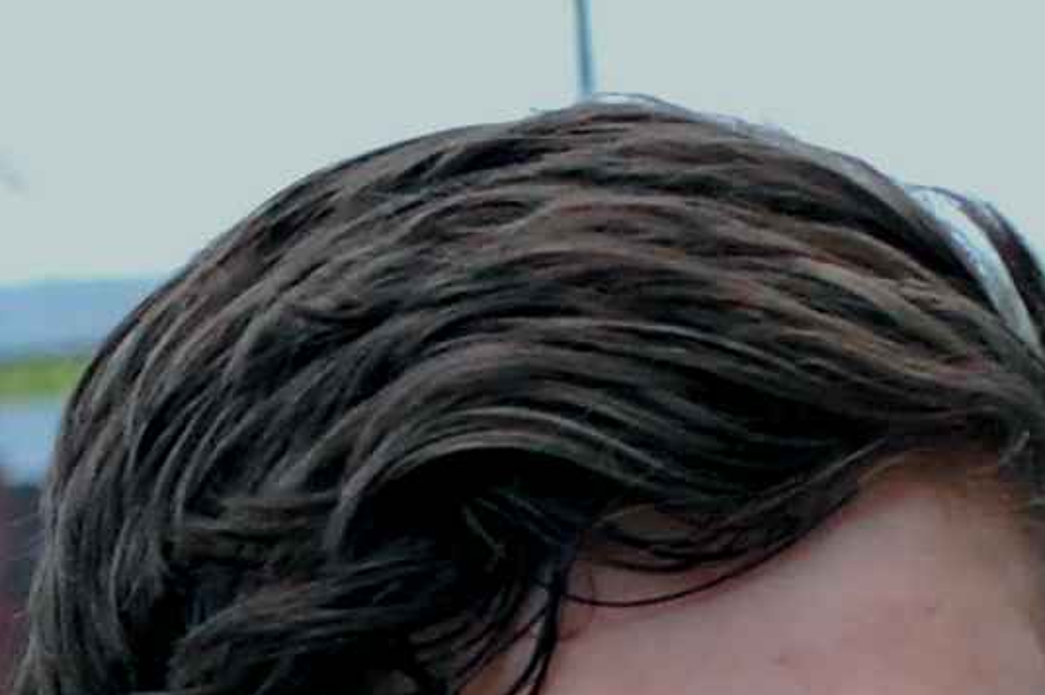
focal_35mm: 402
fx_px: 11674
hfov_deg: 5.1
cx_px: 1453
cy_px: 1598
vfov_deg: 3.4
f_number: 9
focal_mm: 55
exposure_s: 1/500
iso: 1600
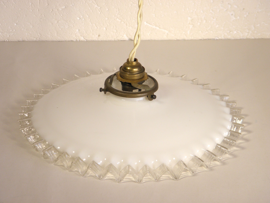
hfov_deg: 24.4
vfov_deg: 18.4
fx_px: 624
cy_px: 102
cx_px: 135
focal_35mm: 80
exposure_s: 1/80
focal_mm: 14.3
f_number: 4.4
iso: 100
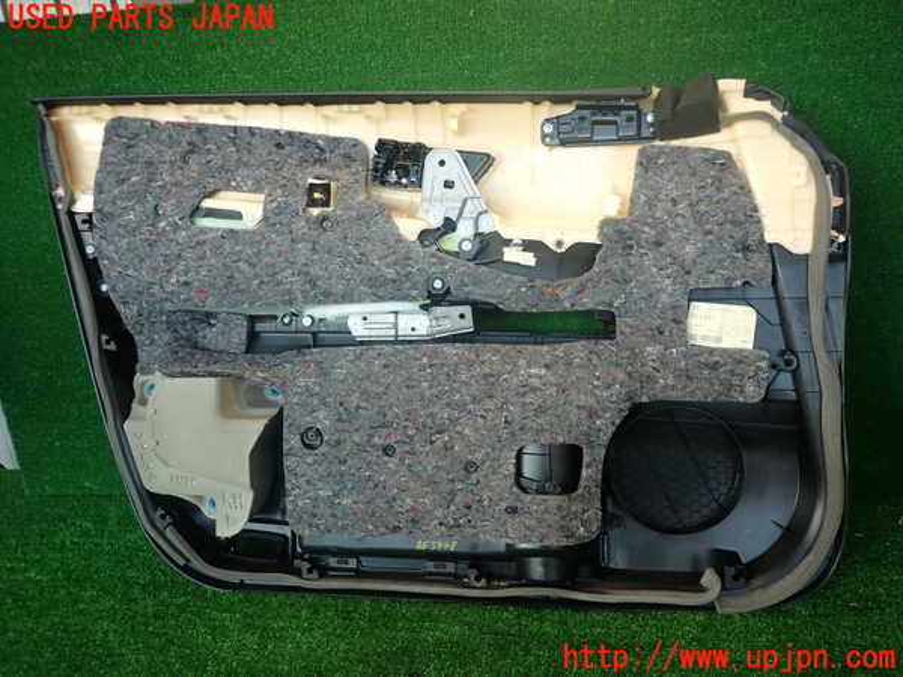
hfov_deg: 69.4
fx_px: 652
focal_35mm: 25
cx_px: 452
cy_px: 338
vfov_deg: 54.9
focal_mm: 4.5
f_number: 2
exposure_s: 1/80
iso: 100
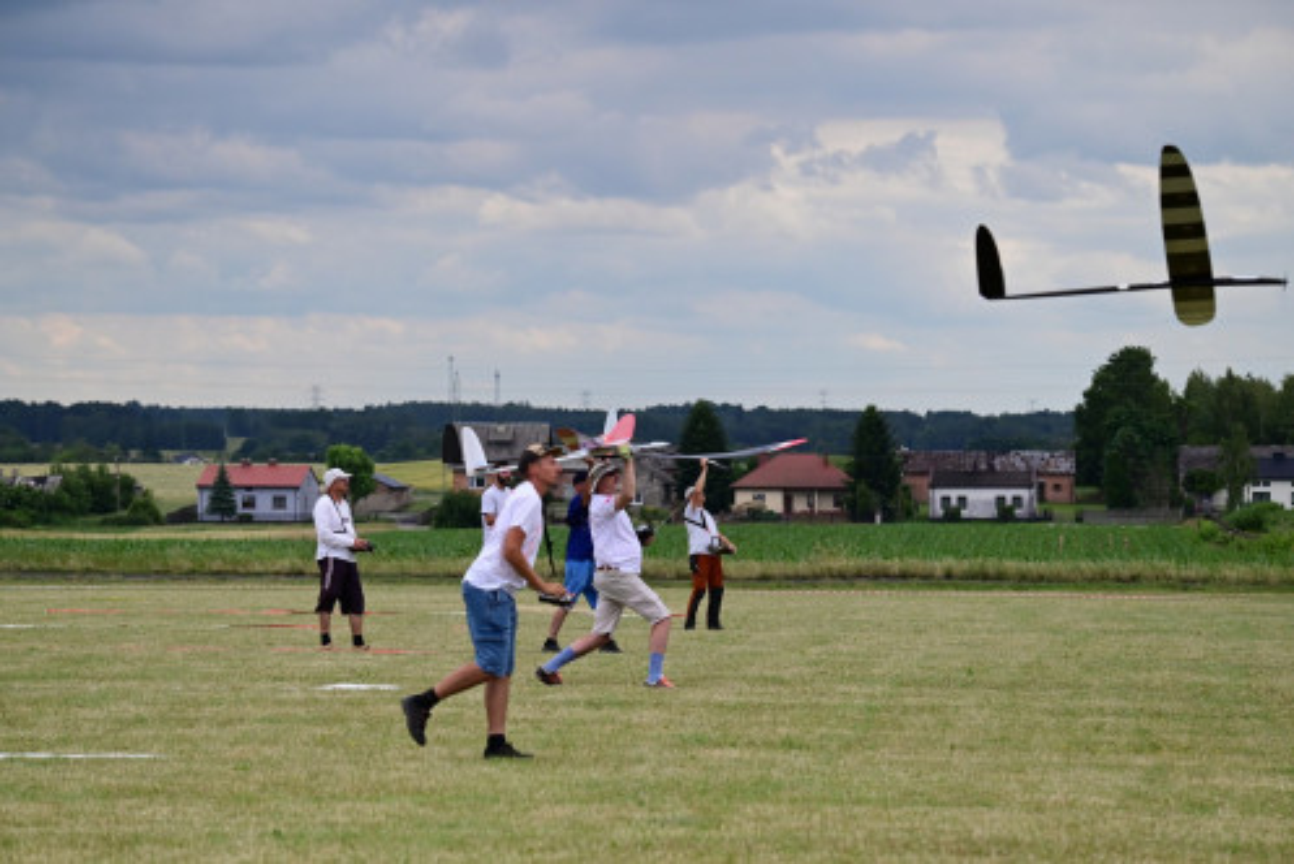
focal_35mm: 170
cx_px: 647
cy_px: 432
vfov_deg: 8.1
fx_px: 6114
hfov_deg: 12.1
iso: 1000
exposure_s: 1/3200
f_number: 7.1
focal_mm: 170
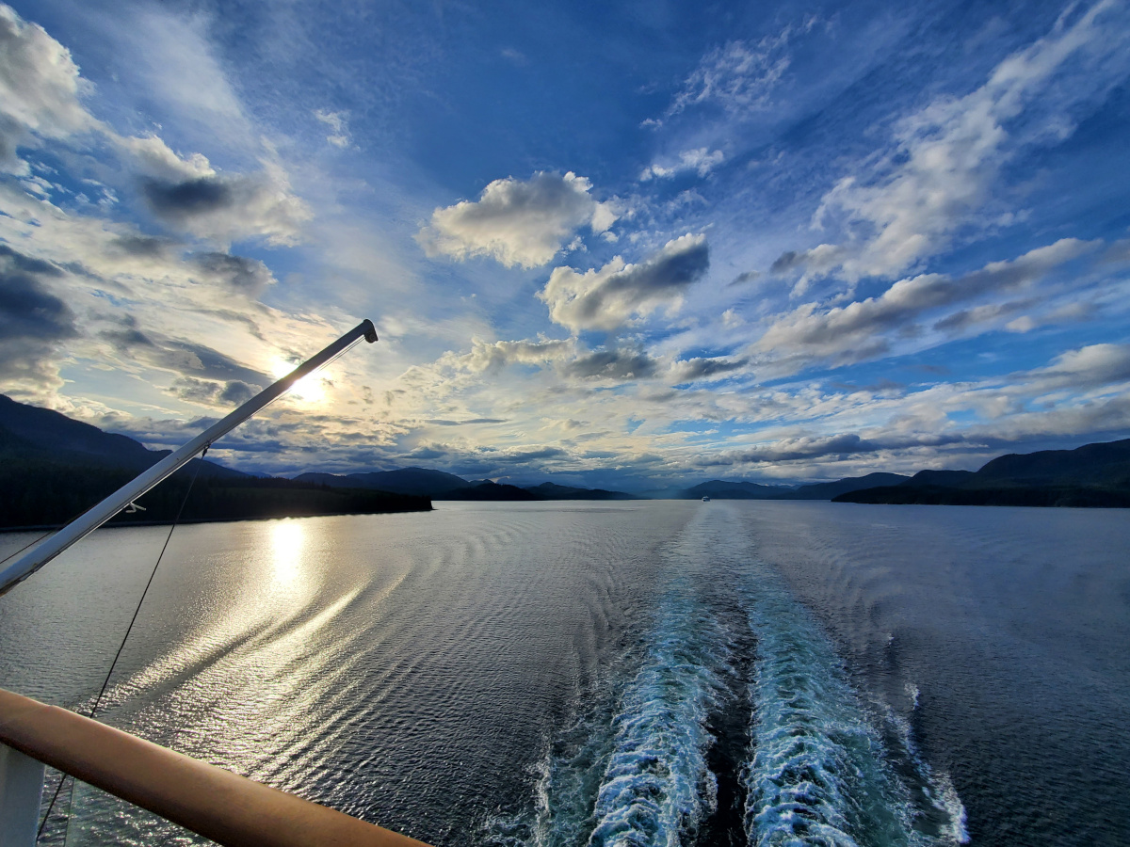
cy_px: 424
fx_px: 424
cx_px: 565
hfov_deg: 106.2
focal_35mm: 13
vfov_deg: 89.9
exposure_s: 1/1983
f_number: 2.2
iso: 50
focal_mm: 1.8
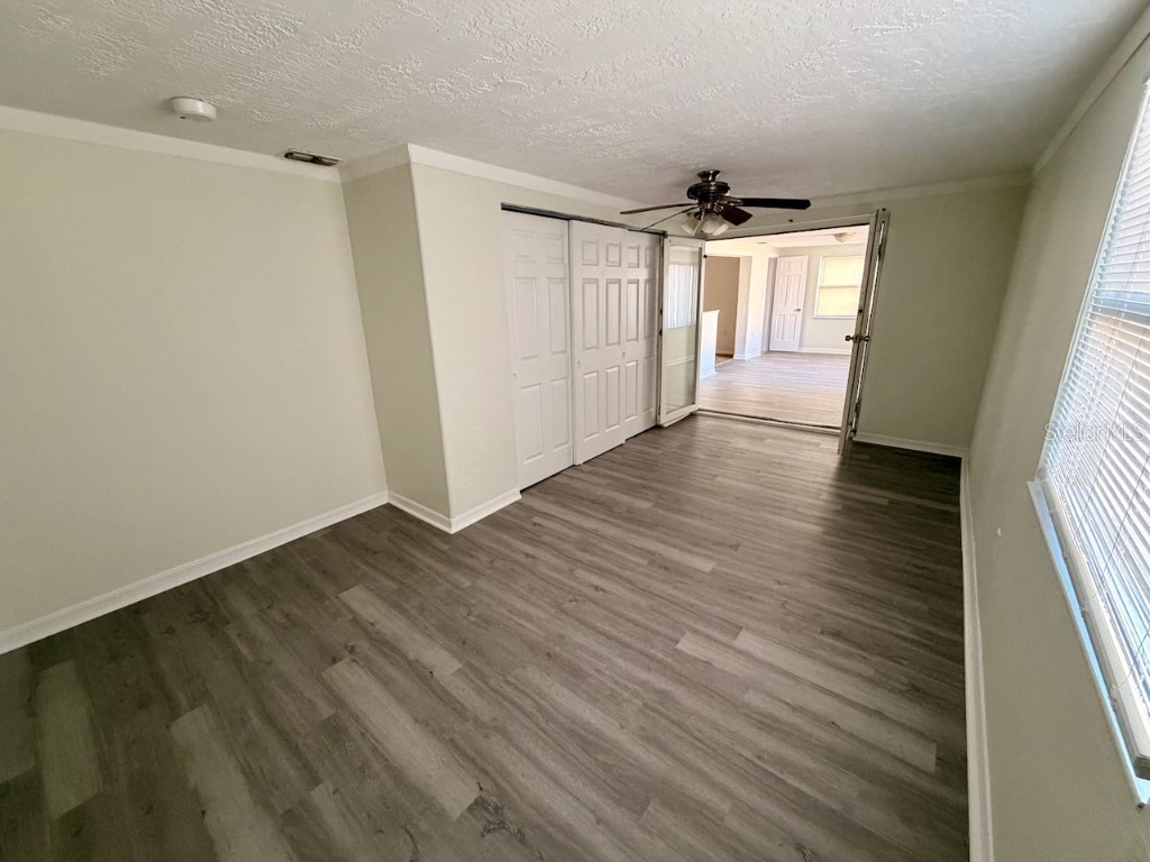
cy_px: 431
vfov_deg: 85.7
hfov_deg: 102.1
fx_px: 465
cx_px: 575
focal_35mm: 14
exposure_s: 1/60
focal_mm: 2.22
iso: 320
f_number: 2.2
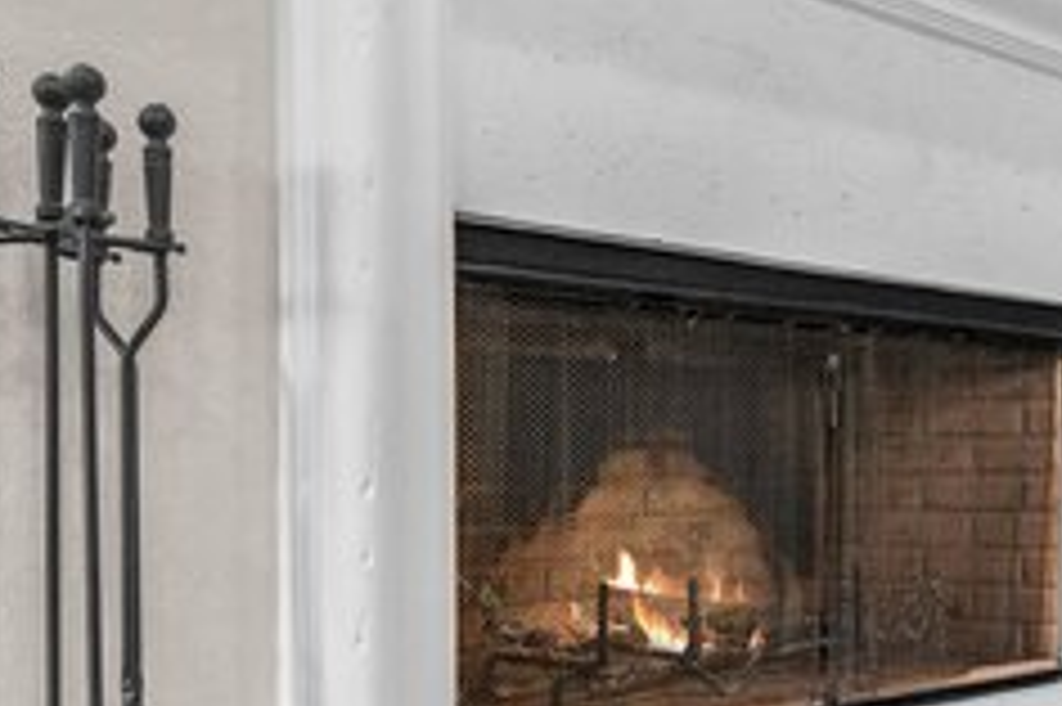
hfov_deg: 49.1
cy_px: 596
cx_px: 770
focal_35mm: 38
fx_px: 1120
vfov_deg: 33.6
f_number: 6.3
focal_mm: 14
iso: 1000
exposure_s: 1/100
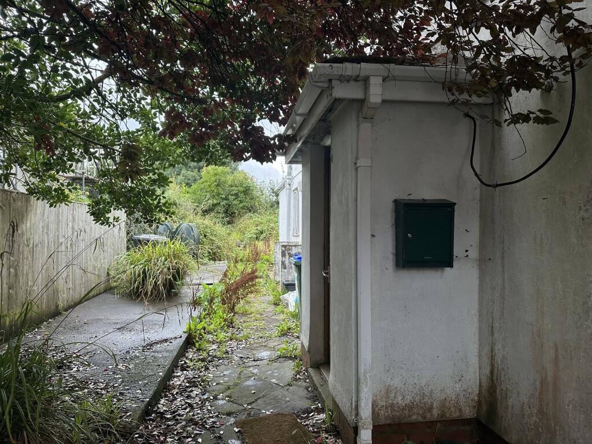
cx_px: 296
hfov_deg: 71.6
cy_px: 222
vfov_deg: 56.8
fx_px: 410
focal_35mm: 24
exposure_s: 1/816
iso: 80
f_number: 1.78
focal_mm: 6.86
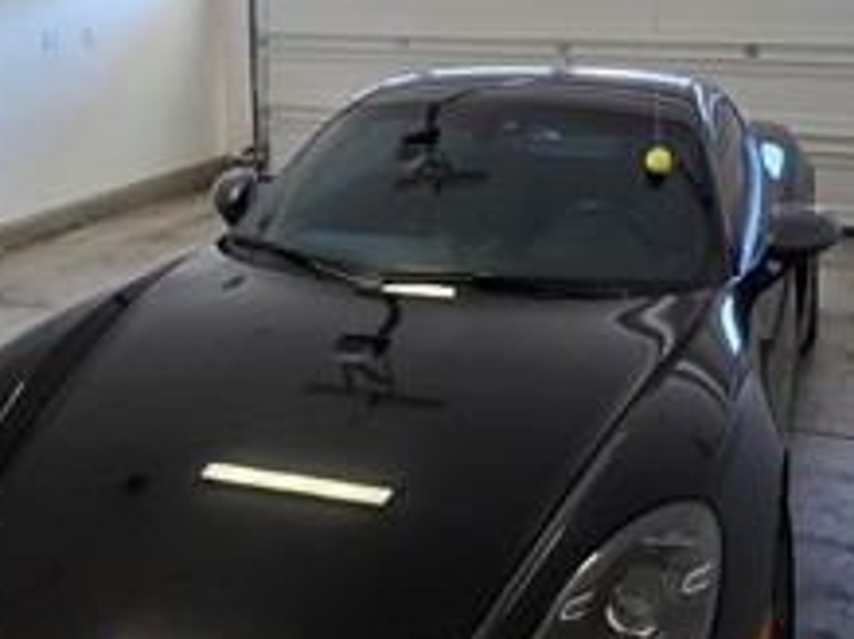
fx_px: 937
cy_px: -4
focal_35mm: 38
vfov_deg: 34.2
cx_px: 503
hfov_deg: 48.8
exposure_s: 1/120
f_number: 1.9
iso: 125
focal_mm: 2.2
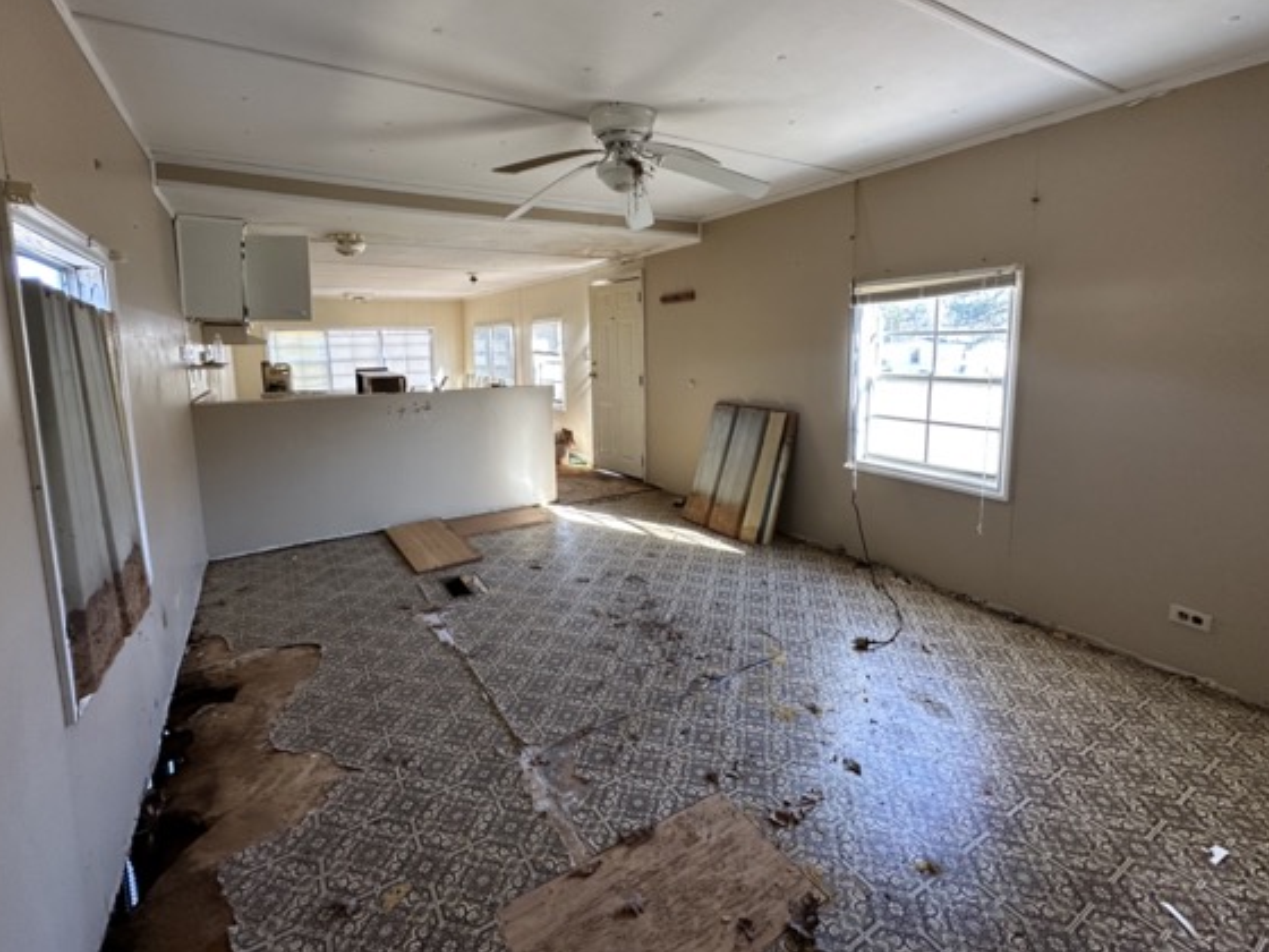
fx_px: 587
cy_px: 413
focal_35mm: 16
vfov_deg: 77.7
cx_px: 605
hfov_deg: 94.4
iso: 125
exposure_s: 1/99
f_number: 2.2
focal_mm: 2.22
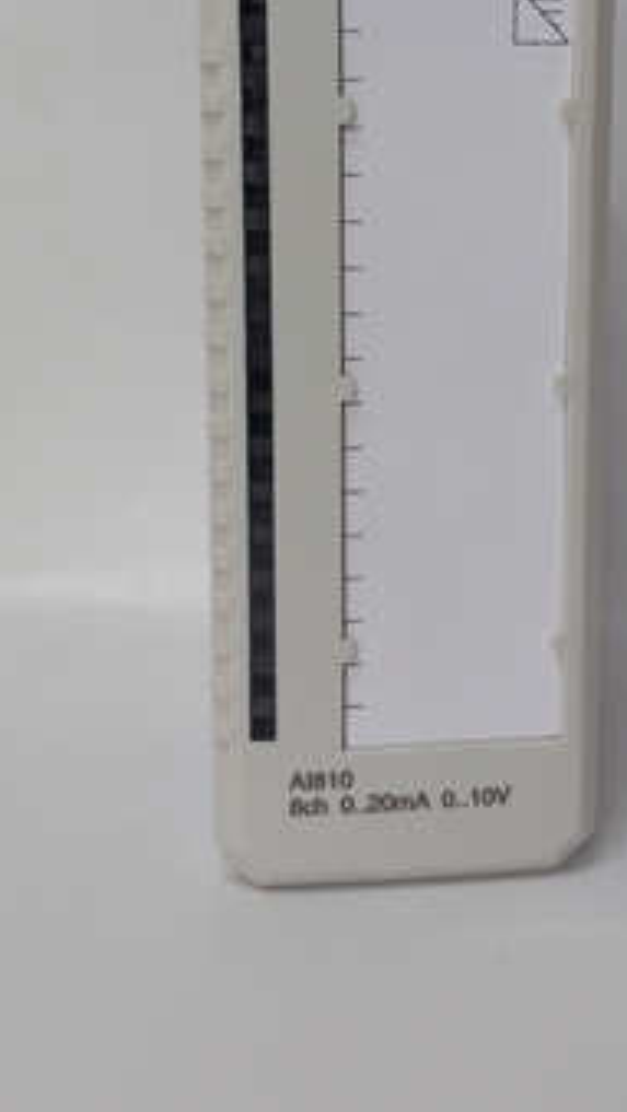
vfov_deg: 39.5
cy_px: 390
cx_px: 397
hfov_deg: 23.0
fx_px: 1535
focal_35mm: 52
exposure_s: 1/50
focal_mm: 3.79
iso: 139
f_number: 2
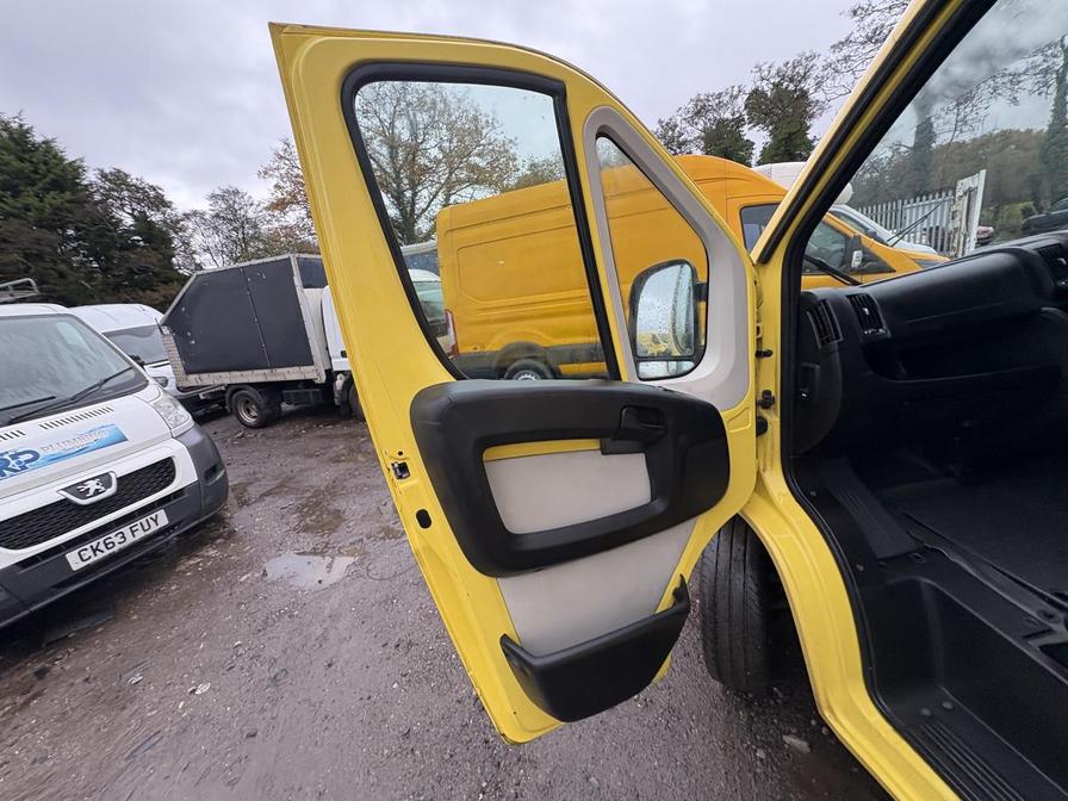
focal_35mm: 14
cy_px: 400
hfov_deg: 102.1
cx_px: 534
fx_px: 432
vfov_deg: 85.7
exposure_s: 1/99
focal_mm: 2.22
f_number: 2.2
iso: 160
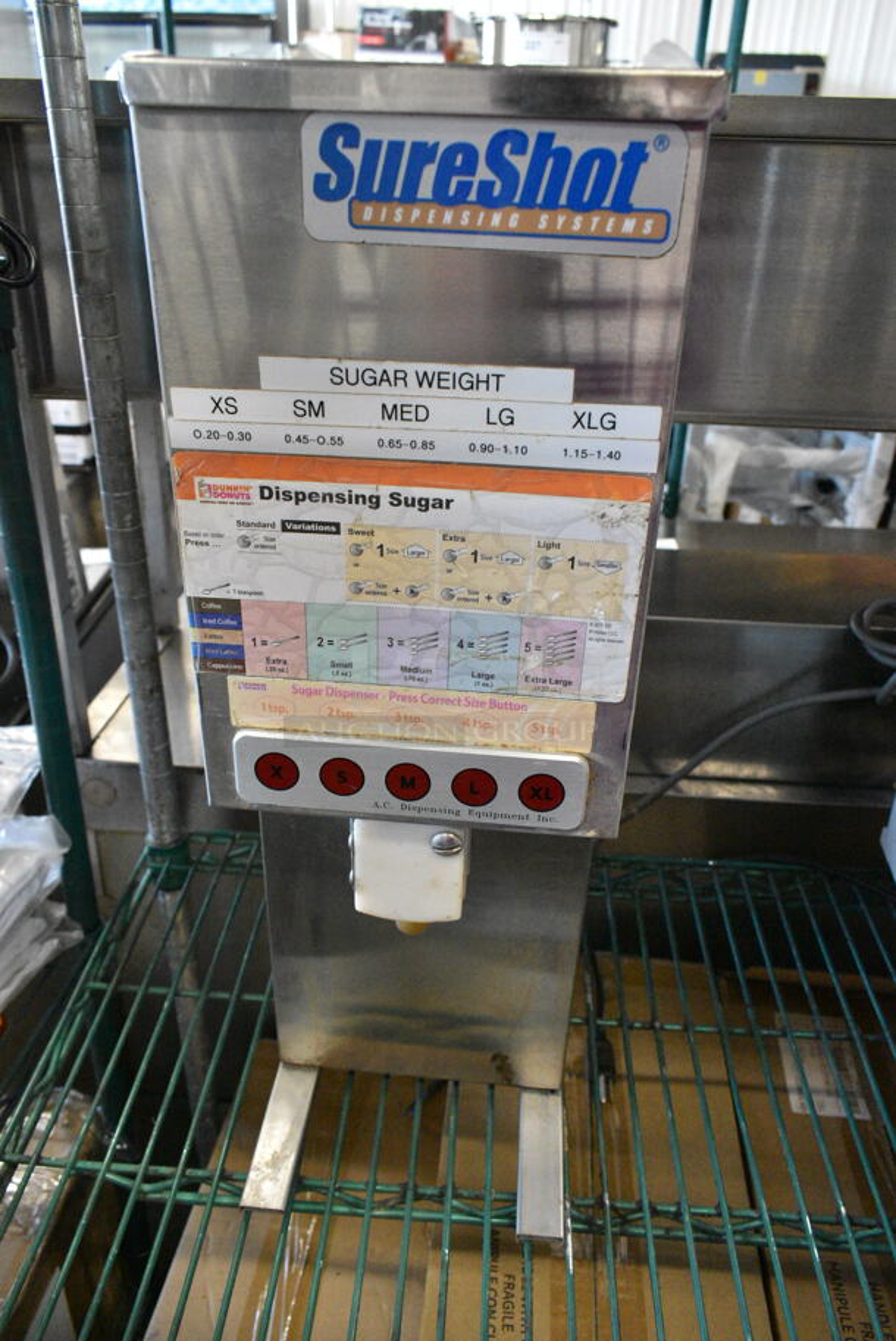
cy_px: 670
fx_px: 1006
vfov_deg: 67.3
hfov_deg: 48.0
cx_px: 448
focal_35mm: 27
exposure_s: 1/160
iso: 6400
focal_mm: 18
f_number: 6.3
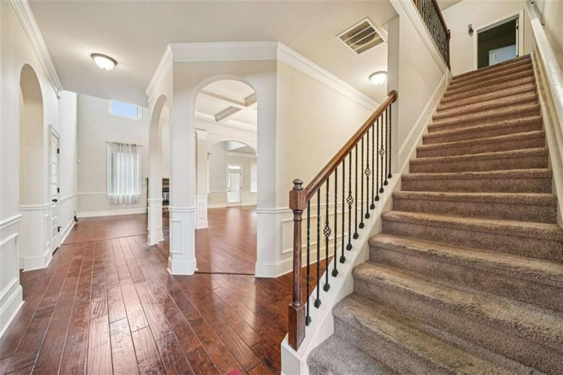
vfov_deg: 85.4
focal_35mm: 13
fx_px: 203
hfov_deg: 108.3
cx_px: 282
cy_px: 188
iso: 400
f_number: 8
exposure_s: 1/2
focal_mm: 13
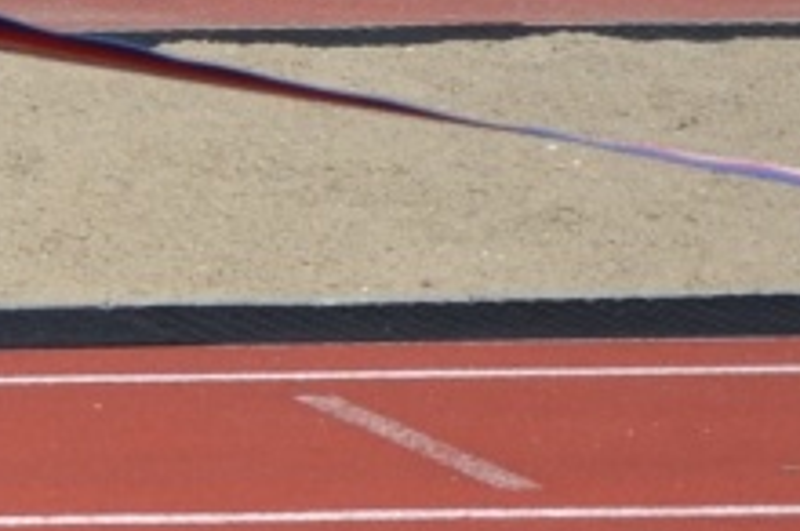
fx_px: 9675
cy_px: 18
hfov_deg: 4.5
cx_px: -1902
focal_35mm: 436
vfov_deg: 3.1
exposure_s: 1/1250
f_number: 6.3
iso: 200
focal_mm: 40
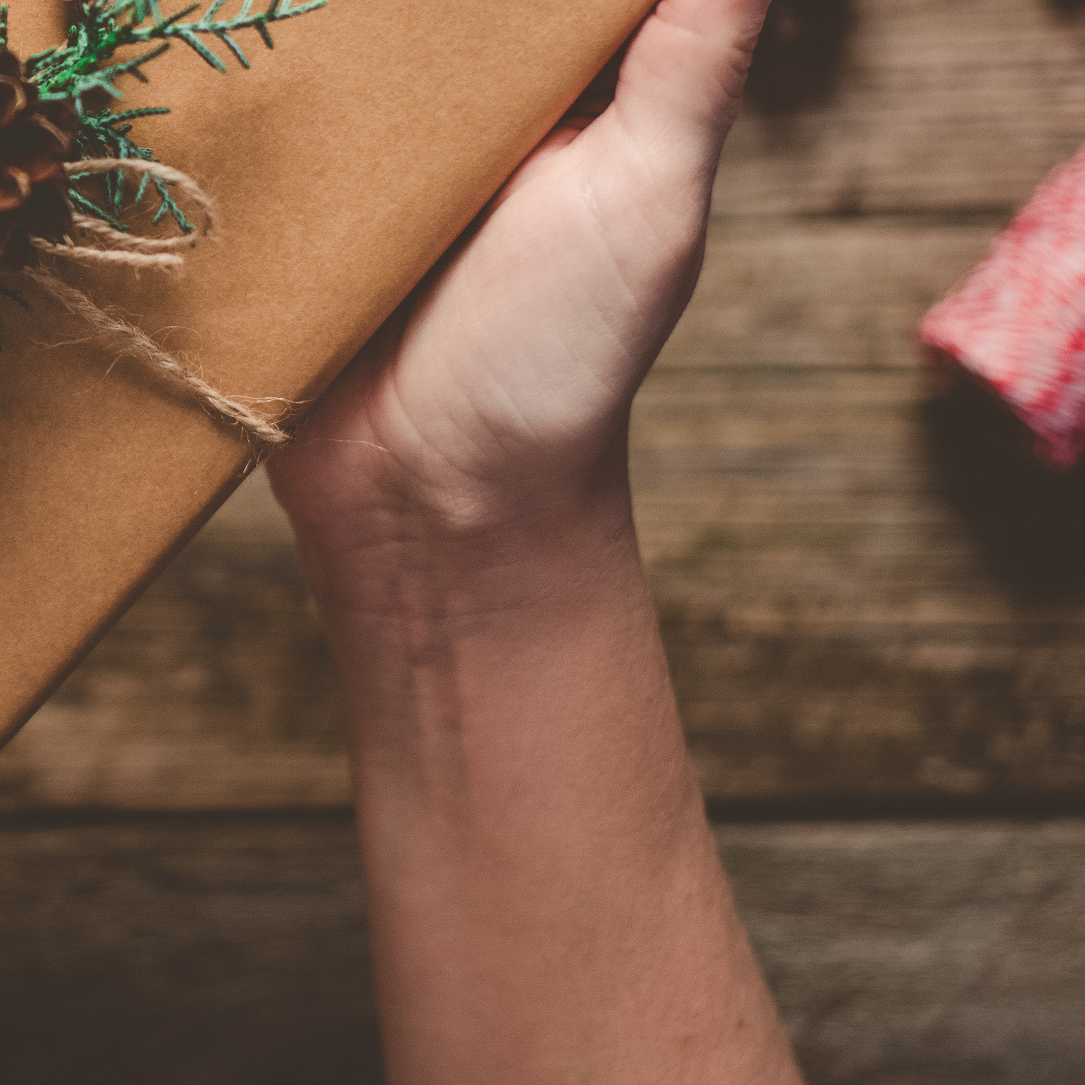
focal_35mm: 116
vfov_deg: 14.9
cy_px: 171
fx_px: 4114
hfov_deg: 14.6
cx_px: -161
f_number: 2.2
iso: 500
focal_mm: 50
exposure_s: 1/80
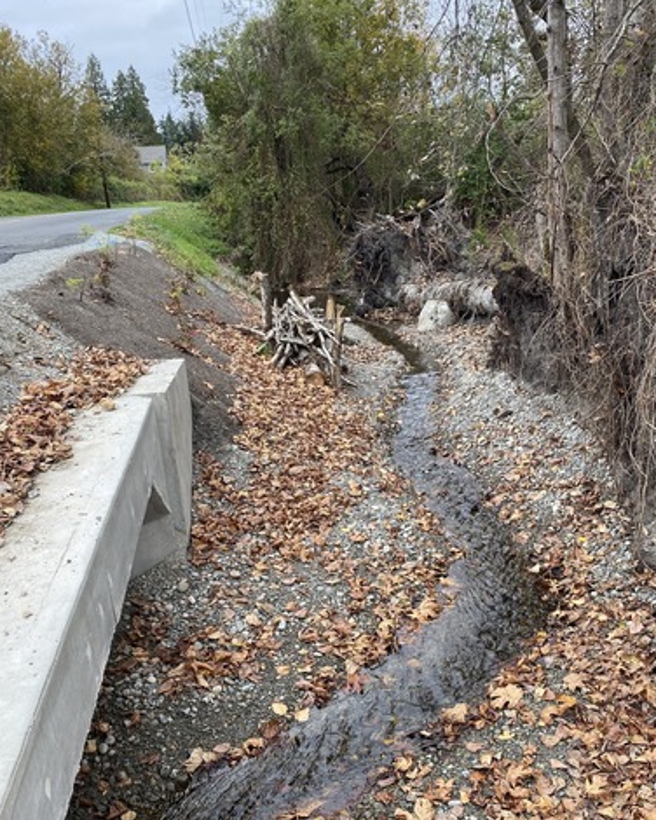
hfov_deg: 44.4
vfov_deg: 53.7
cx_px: 382
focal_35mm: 33
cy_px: 502
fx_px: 801
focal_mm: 4.25
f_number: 1.8
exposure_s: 1/122
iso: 40
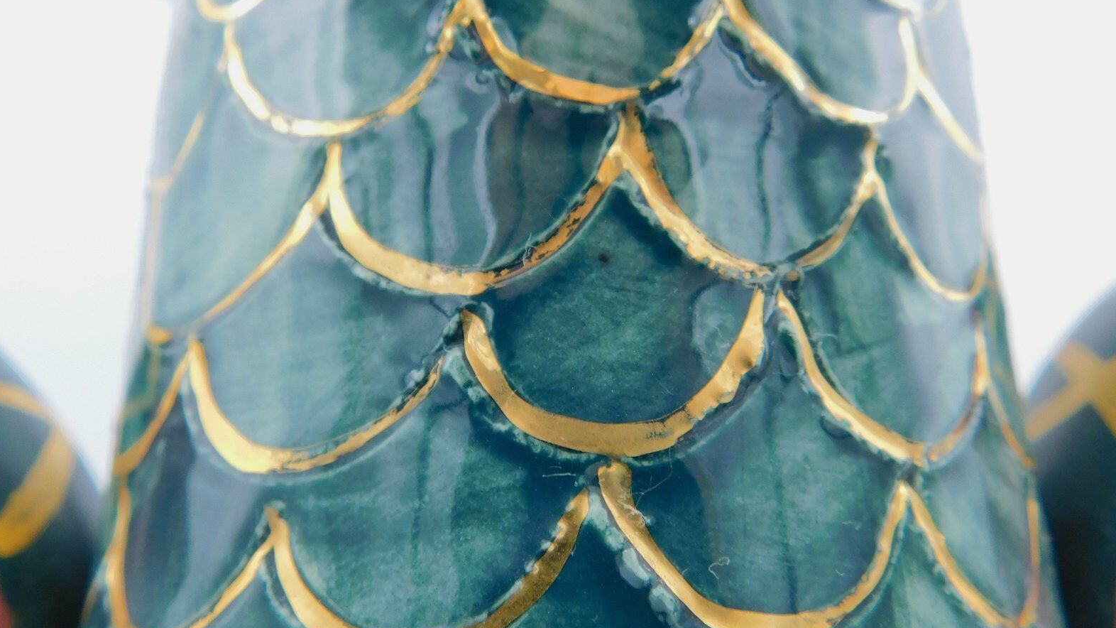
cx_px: 559
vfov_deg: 34.6
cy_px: 312
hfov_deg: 58.0
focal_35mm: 34
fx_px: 1006
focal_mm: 4
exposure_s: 1/60
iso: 125
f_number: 3
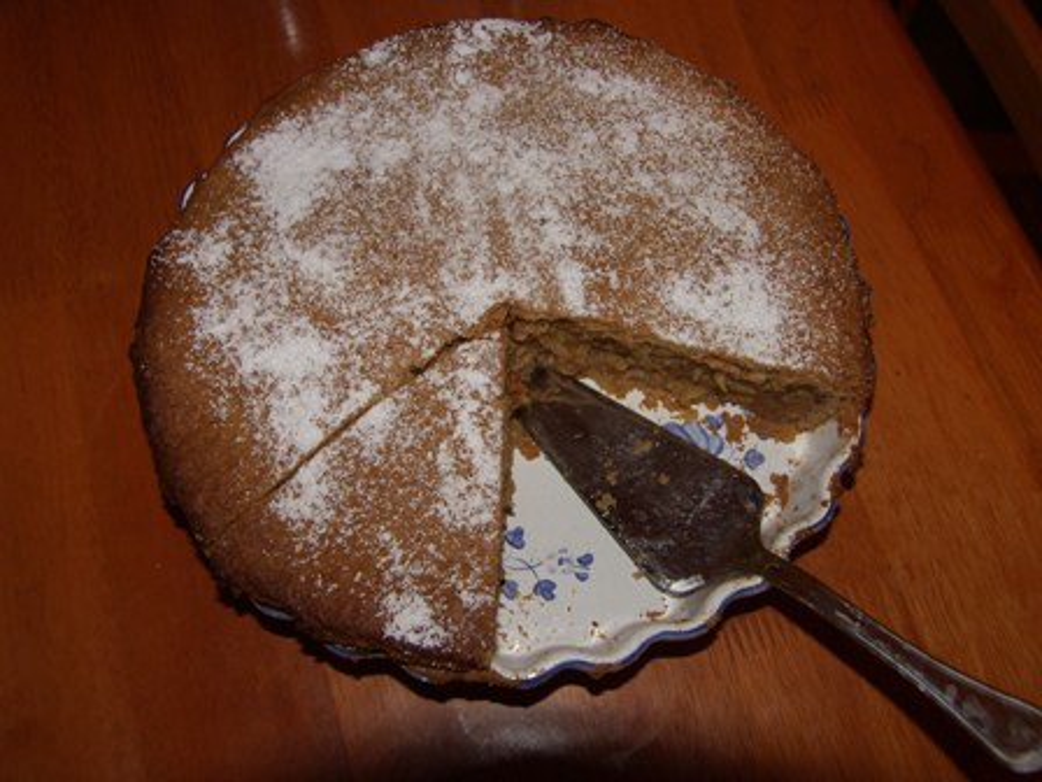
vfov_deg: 40.7
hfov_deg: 52.6
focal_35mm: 35
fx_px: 1054
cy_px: 391
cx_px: 521
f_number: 2.5
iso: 100
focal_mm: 9
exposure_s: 1/40
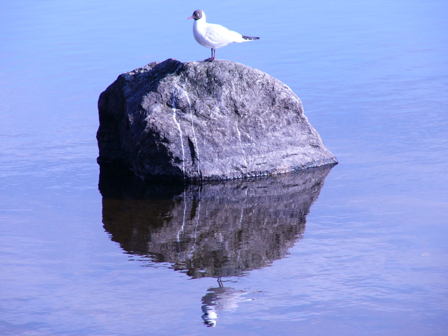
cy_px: 168
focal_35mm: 333
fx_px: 4310
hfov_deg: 6.0
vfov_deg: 4.5
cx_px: 224
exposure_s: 1/250
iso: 50
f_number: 4
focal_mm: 43.7
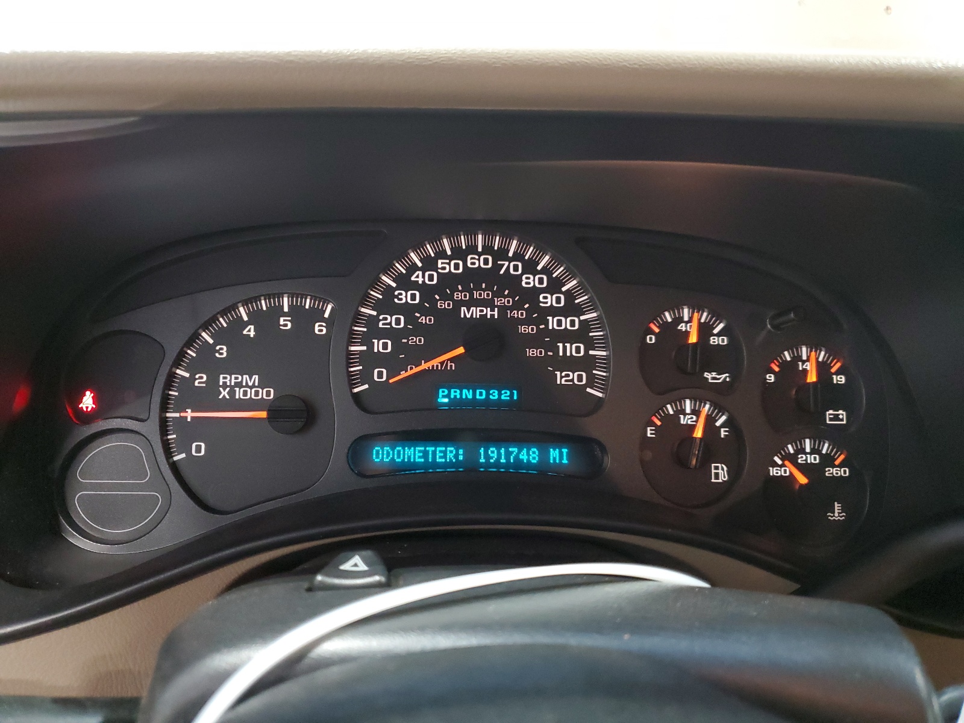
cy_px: 362
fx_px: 724
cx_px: 482
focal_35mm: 26
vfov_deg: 53.1
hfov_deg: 67.3
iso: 328
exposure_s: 1/24
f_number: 1.5
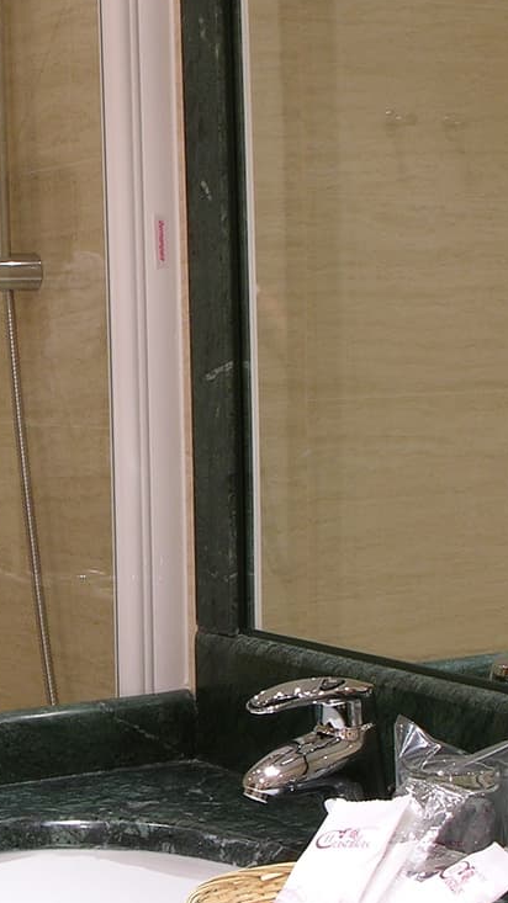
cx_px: -48
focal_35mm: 104
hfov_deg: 11.5
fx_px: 2492
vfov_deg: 20.5
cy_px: 593
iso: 50
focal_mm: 8.9
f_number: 5.6
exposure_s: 1/2.2
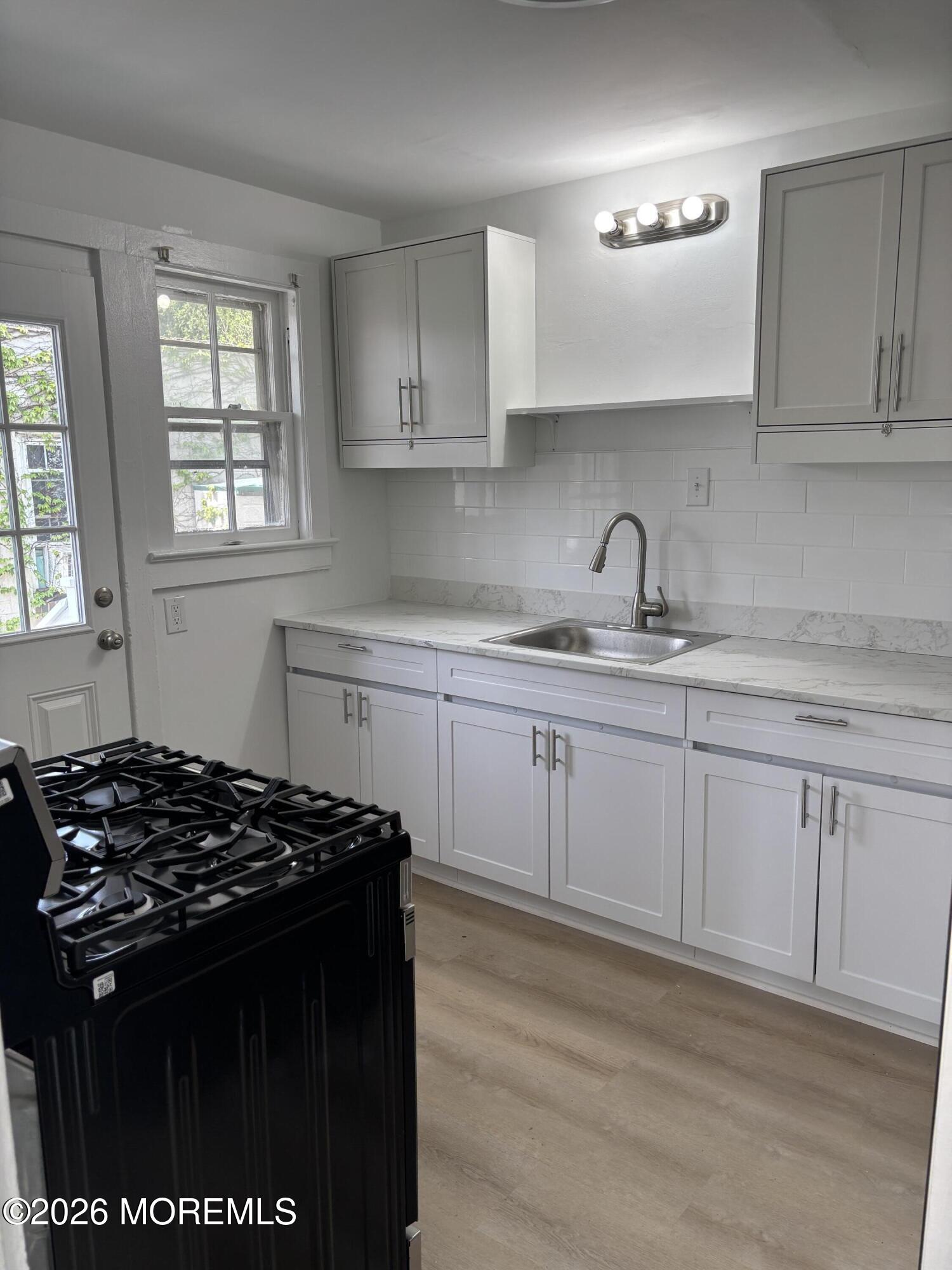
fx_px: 953
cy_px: 635
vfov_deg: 67.3
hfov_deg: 53.1
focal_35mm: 26
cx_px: 476
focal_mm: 5.96
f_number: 1.6
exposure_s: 1/121
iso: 50
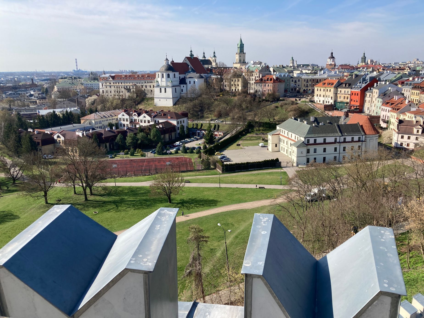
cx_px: 212
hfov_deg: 63.4
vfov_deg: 49.7
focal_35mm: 28
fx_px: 343
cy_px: 159
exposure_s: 1/1600
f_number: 1.8
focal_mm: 3.99
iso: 20
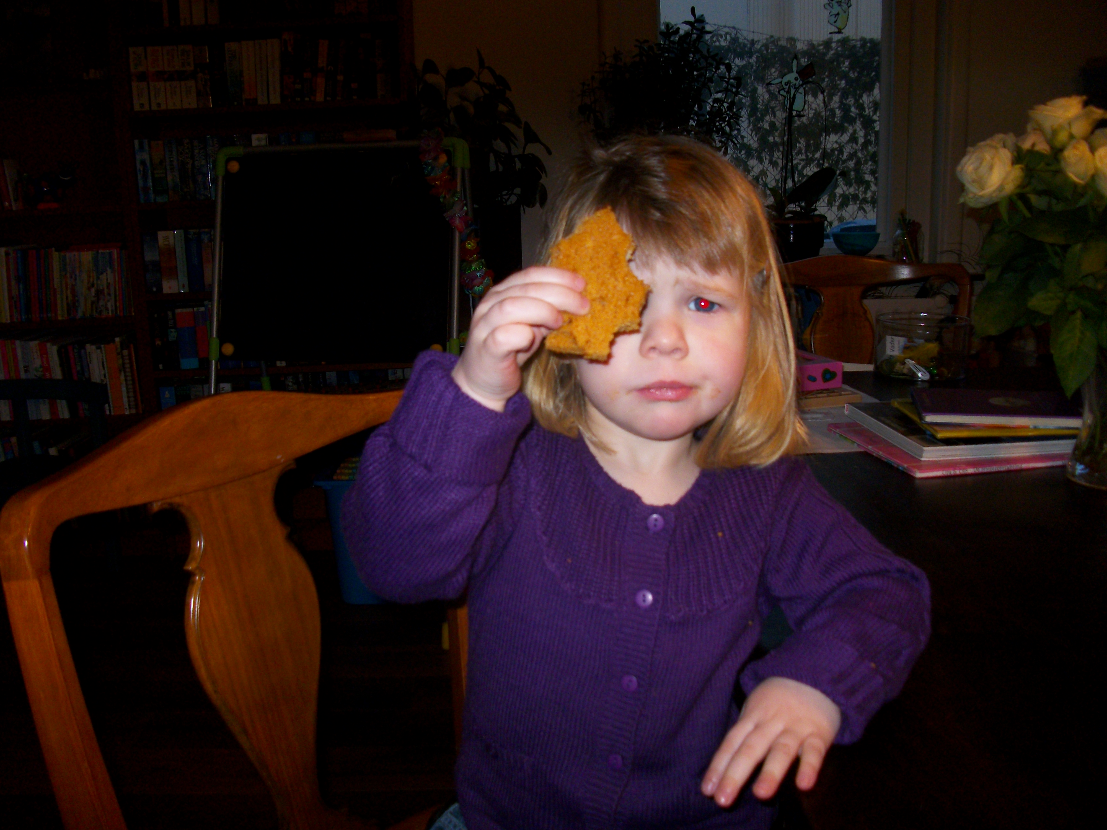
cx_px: 554
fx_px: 1087
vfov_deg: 41.8
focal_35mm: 34
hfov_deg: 54.0
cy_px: 415
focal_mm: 5.7
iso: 150
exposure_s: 1/40
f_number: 2.9
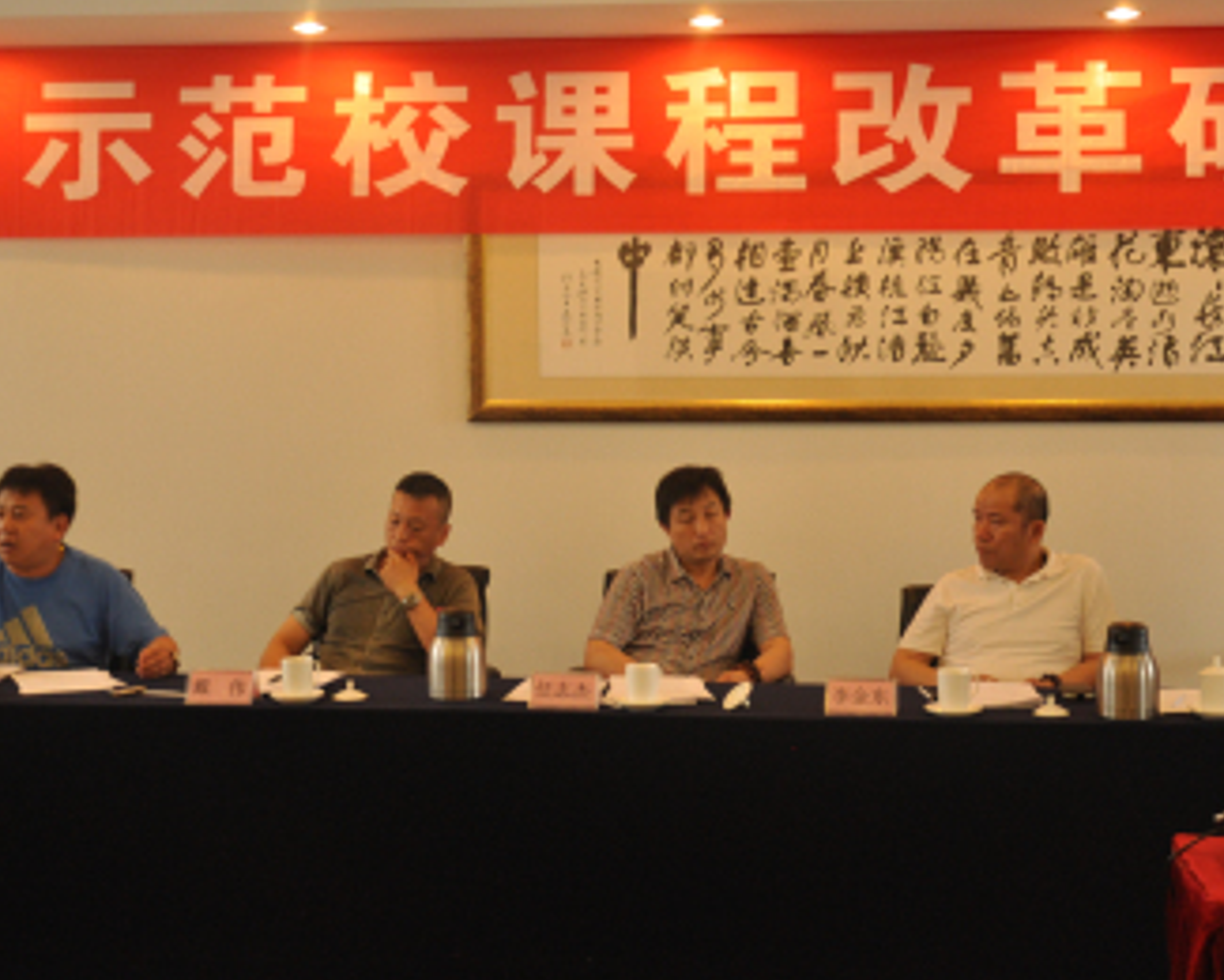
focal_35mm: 54
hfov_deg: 34.7
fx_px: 1956
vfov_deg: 28.0
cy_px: 364
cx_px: 716
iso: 560
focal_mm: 24
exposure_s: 1/30
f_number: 3.8
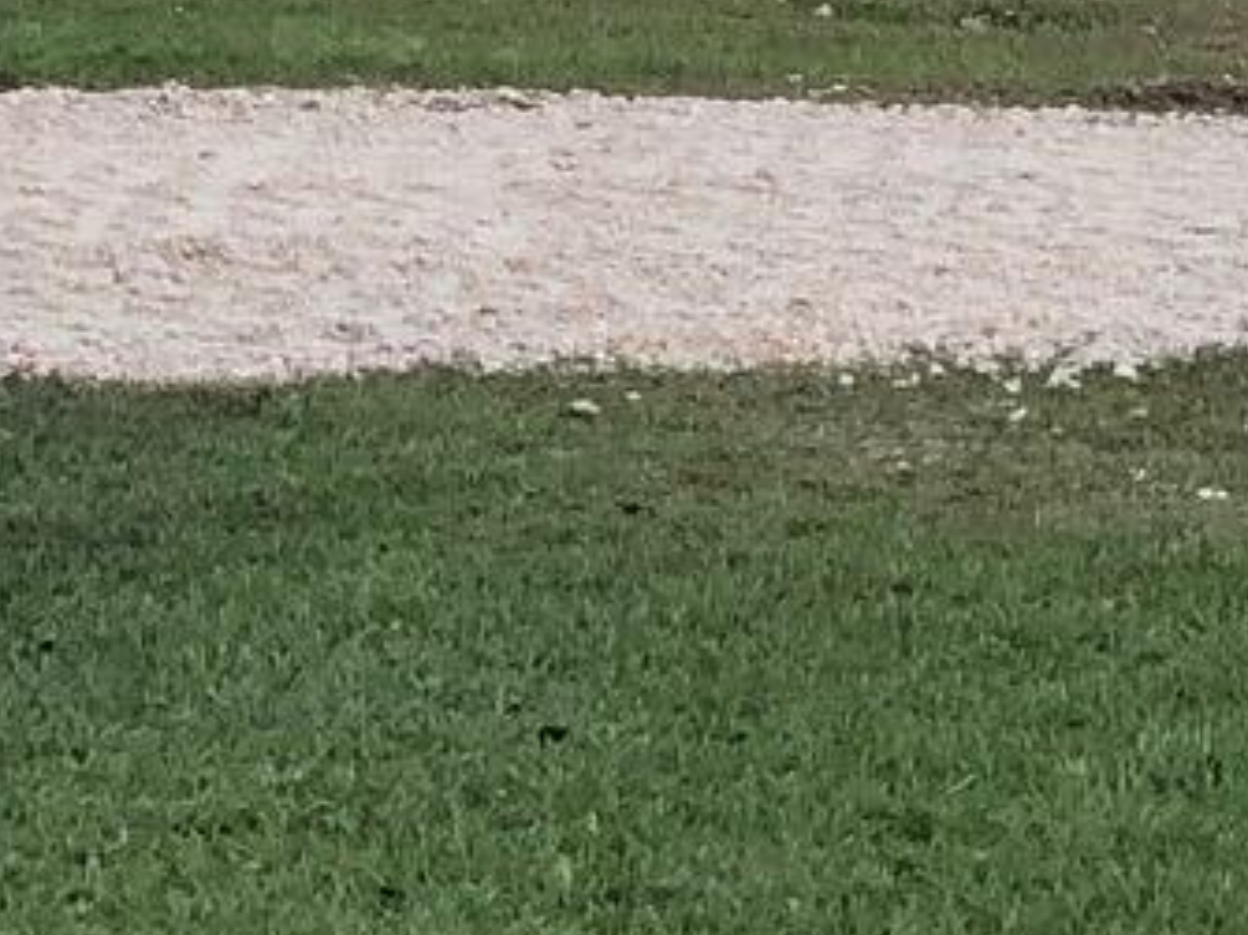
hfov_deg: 6.3
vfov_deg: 4.7
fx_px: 11280
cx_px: 1505
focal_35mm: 313
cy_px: -544
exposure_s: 1/120
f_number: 2.4
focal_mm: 6
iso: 25
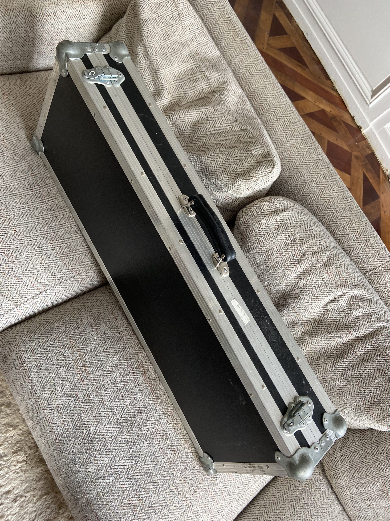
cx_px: 195
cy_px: 260
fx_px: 391
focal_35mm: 26
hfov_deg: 53.1
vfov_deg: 67.3
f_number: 1.8
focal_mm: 4.25
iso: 125
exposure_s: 1/111
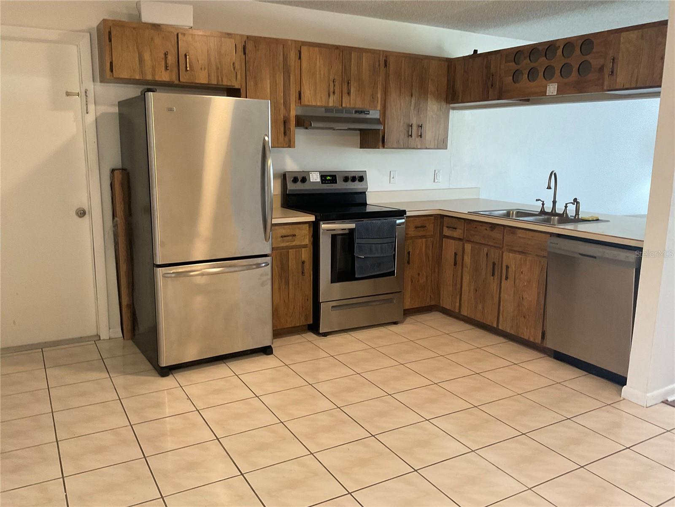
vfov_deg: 48.2
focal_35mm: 29
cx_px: 338
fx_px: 565
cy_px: 254
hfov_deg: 61.7
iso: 125
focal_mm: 3
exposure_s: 1/60
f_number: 1.8
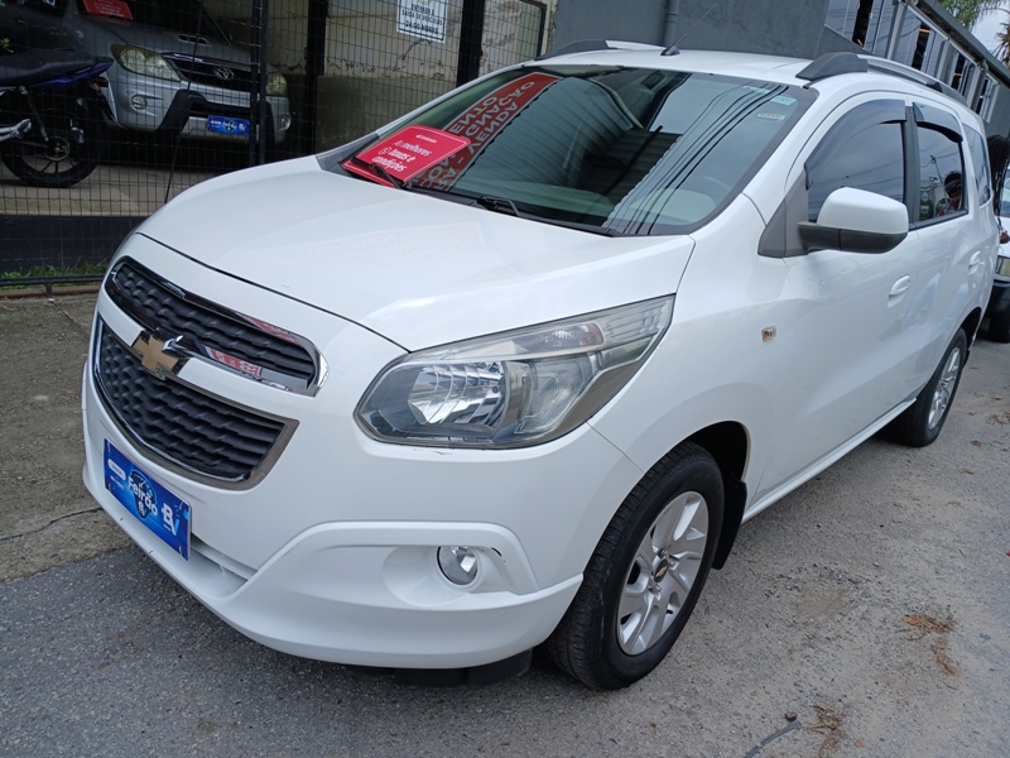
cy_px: 379
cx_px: 505
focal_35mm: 26
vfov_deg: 53.1
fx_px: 759
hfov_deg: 67.3
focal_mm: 3.98
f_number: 1.8
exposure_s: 1/661
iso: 20
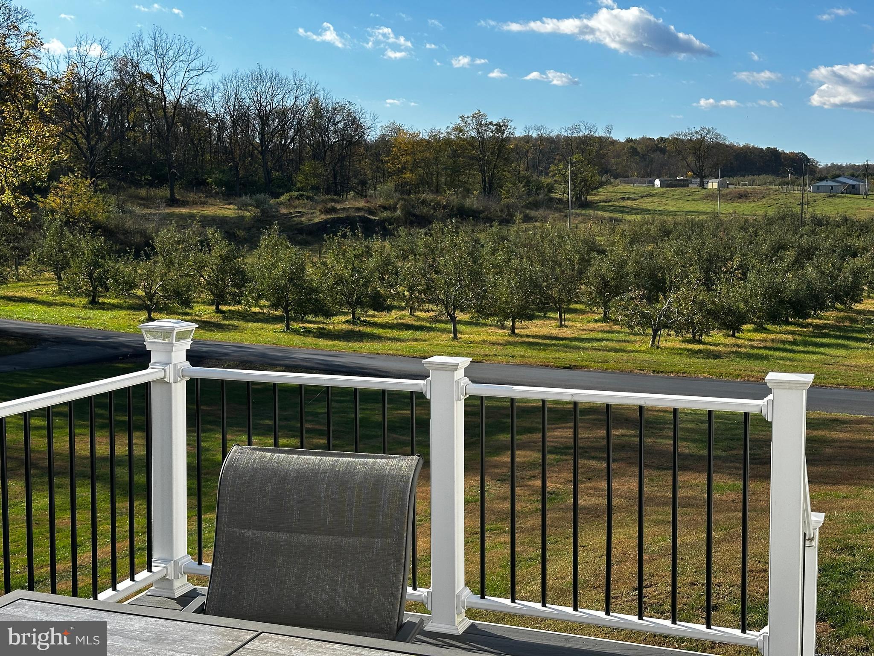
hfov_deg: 39.7
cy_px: 328
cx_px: 437
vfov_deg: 30.3
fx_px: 1212
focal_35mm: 48
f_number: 1.78
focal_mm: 6.86
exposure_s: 1/2410
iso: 64
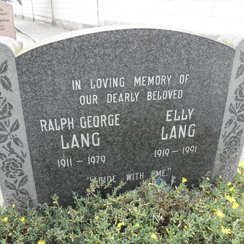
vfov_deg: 52.5
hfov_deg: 52.4
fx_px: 247
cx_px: 105
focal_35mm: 31
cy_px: 123
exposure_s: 1/60
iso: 64
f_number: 4
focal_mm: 4.6
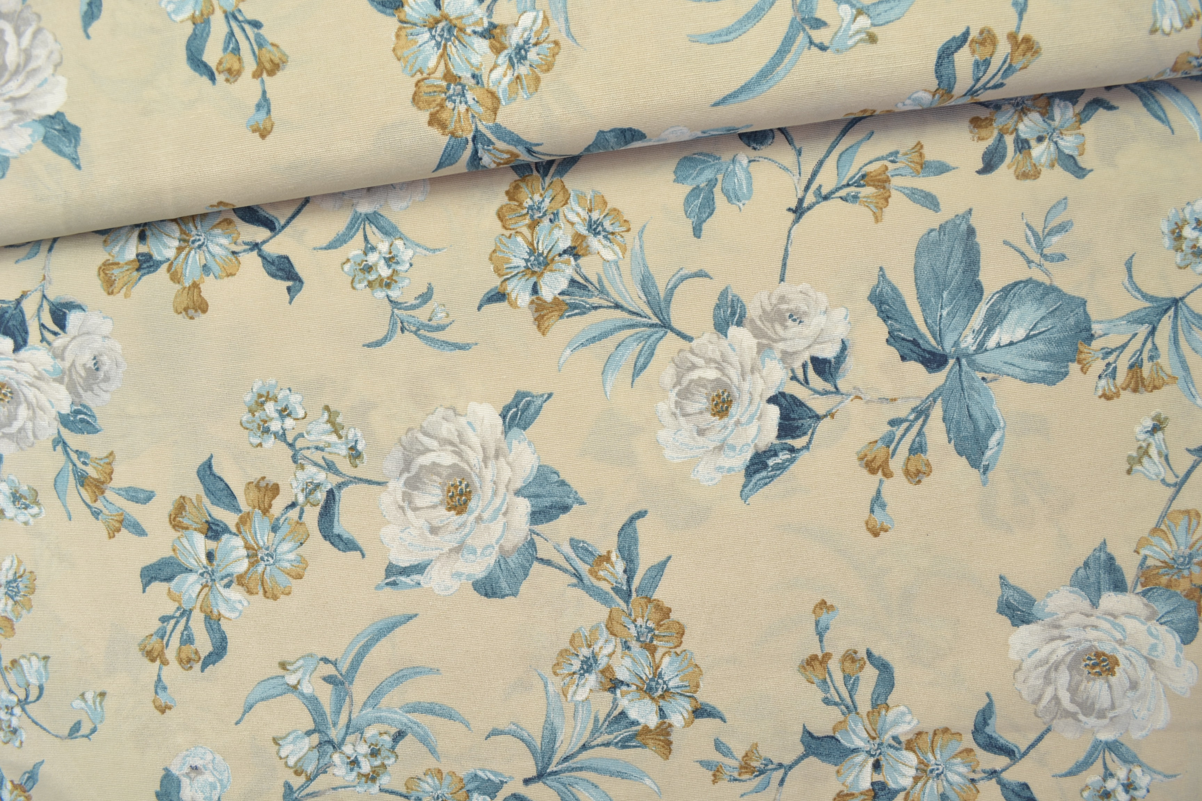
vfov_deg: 47.9
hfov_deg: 67.4
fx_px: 901
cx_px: 601
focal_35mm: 27
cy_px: 400
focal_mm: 18
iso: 100
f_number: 5.6
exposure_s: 1/25
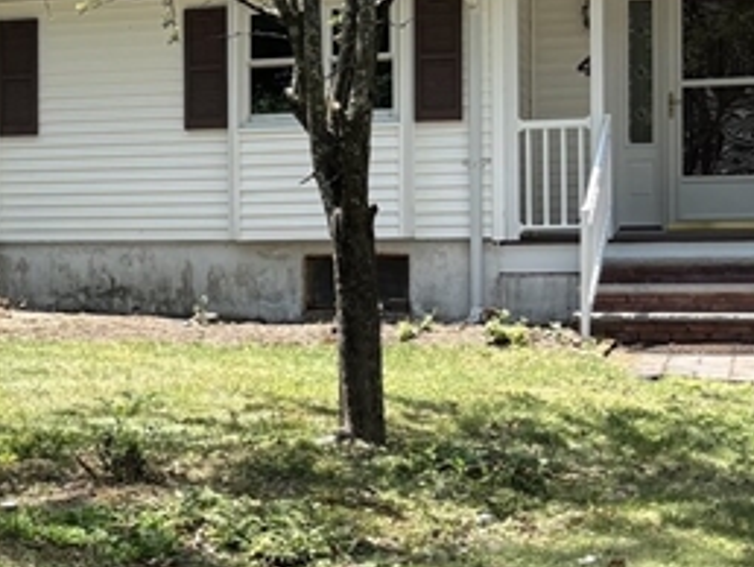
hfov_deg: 17.6
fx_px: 2246
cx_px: -289
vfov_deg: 14.4
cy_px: 260
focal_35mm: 103
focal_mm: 5.96
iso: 50
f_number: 1.6
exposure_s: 1/1007
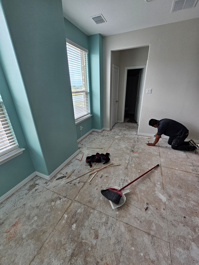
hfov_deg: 89.9
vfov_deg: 106.2
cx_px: 100
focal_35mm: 13
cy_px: 132
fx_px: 100
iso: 100
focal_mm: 2.2
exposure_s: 1/120
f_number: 2.2
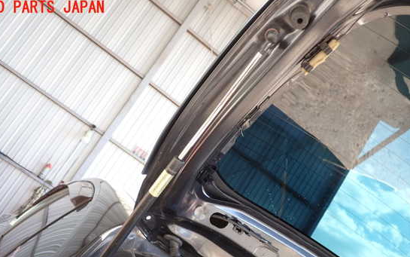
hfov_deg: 55.3
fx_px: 391
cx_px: 193
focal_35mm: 35
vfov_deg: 36.0
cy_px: 168
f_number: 2.3
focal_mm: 5.4
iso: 100
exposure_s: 1/60
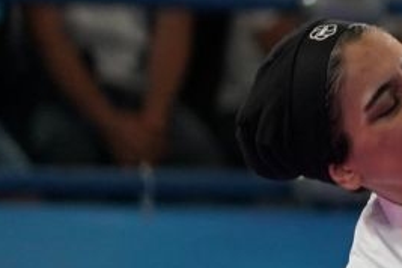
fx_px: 10686
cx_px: 1299
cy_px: 238
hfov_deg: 2.1
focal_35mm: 957
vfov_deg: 1.4
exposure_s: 1/1000
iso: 1250
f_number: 2.8
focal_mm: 142
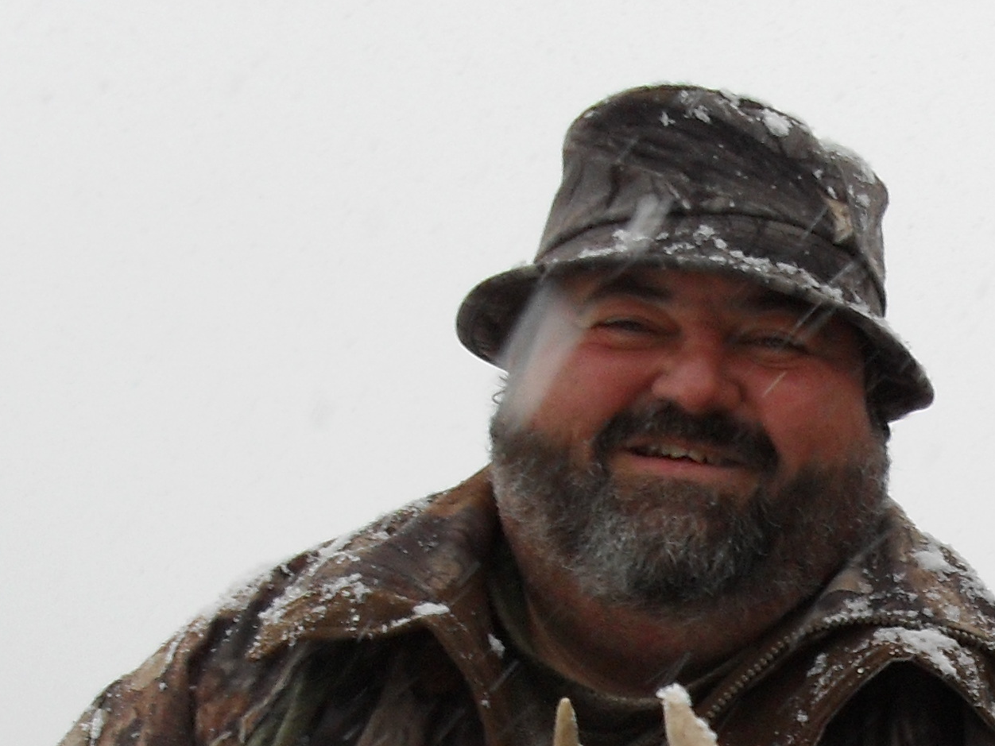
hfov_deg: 18.5
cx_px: 1107
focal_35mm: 102
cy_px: 1044
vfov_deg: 13.8
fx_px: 2932
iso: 100
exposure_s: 1/125
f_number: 3.2
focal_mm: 6.3
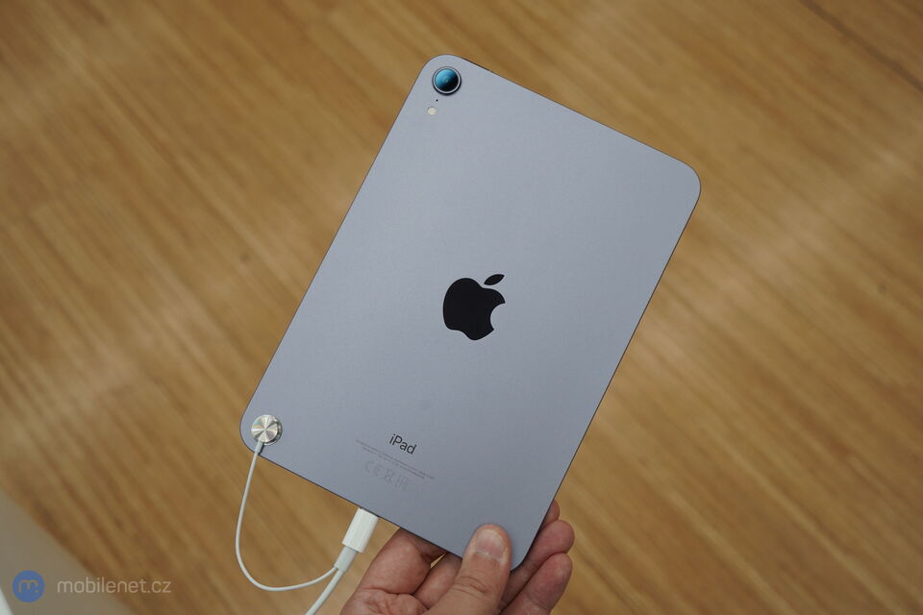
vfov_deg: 27.5
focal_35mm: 49
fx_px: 1256
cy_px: 308
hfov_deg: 40.3
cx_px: 462
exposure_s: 1/160
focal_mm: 49
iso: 800
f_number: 7.1
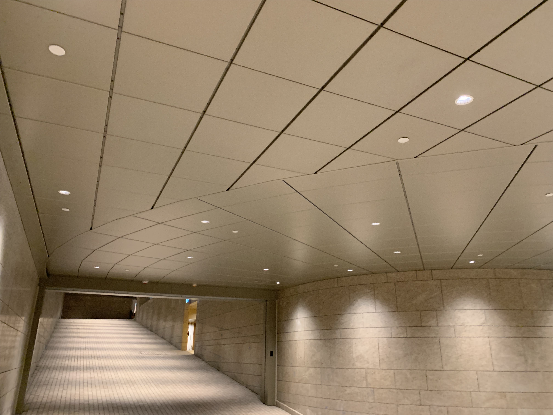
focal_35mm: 26
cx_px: 276
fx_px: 415
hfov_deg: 67.3
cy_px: 208
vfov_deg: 53.1
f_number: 1.8
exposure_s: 1/40
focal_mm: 4.25
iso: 400
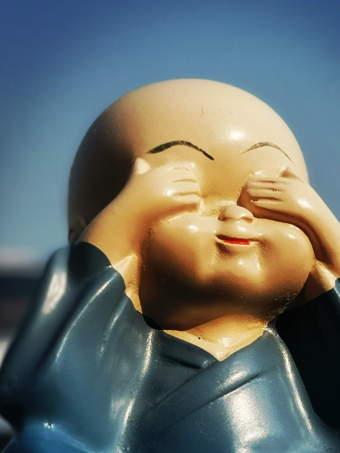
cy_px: 313
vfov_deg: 23.4
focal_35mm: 83
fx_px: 1087
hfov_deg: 17.8
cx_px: 210
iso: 50
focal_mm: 4.75
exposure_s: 1/2747
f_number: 4
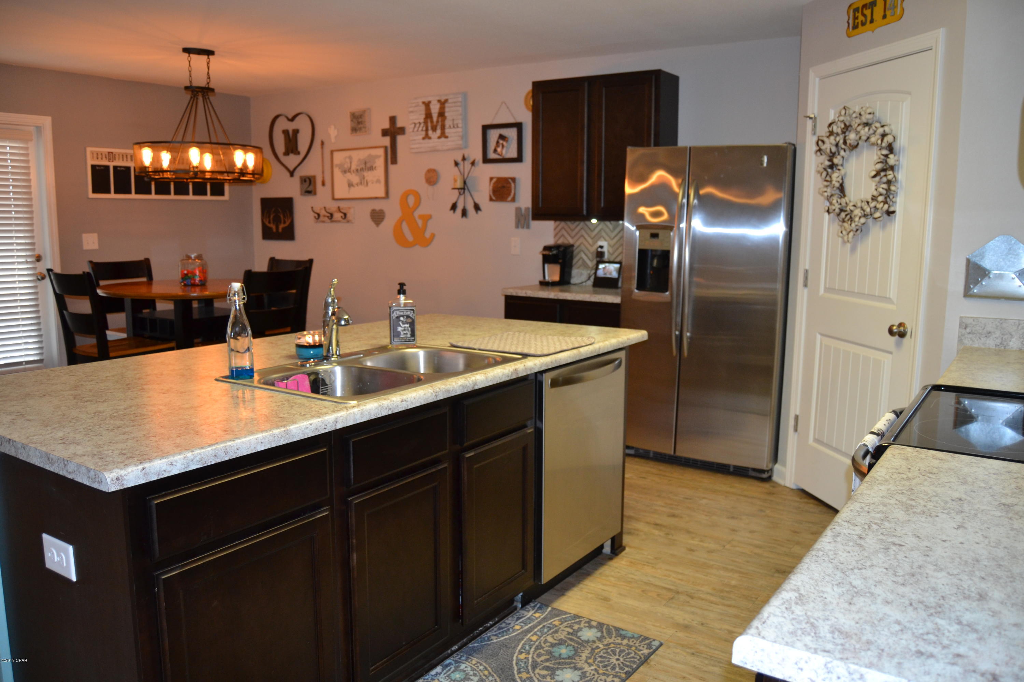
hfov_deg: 67.4
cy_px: 341
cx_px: 512
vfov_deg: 47.9
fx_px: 768
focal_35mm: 27
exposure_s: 1/60
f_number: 3.5
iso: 450
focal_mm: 18
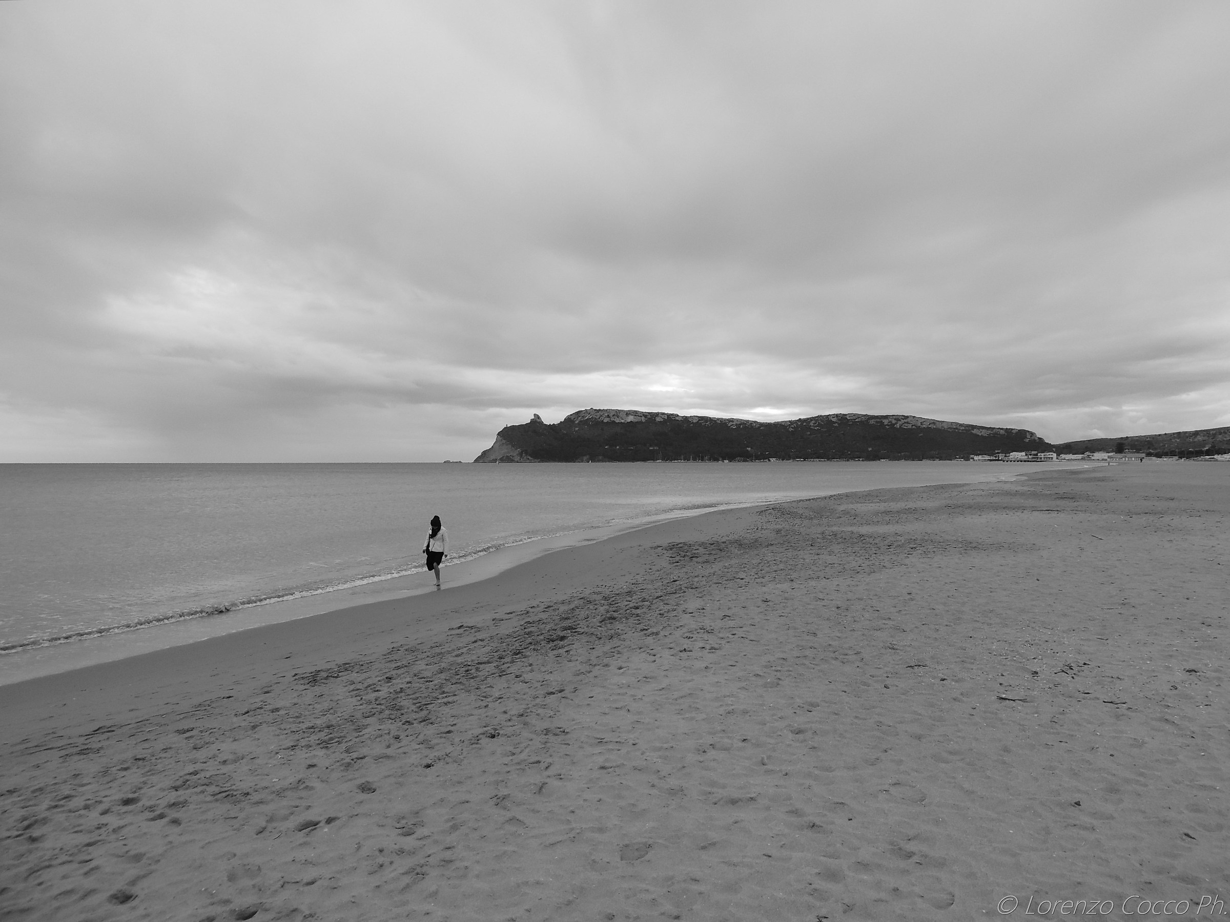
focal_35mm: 24
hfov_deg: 71.6
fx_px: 853
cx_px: 615
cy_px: 461
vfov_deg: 56.8
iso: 100
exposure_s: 1/640
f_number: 3
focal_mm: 4.3
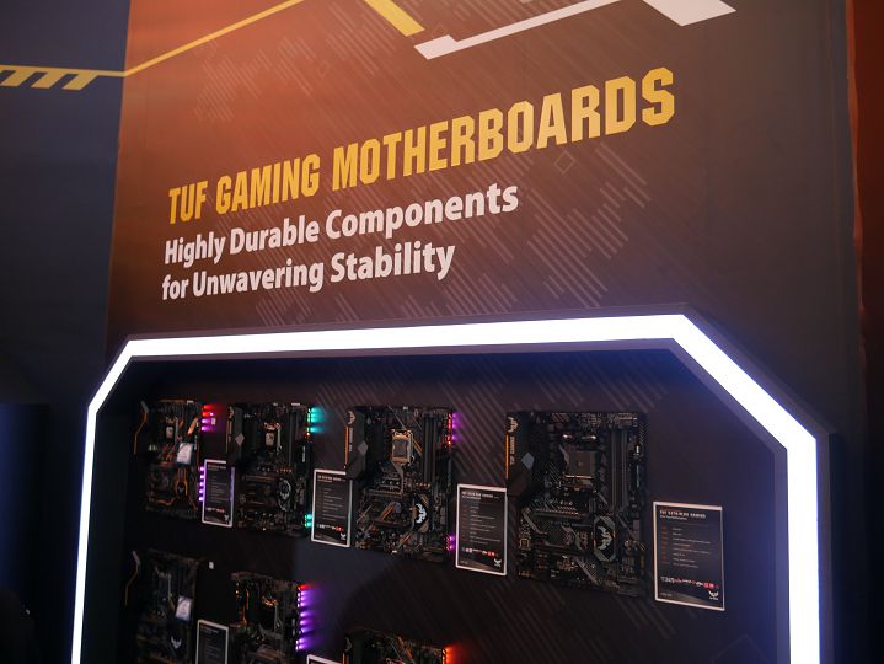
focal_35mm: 28
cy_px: 332
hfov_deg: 63.4
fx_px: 715
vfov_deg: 49.8
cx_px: 442
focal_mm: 14
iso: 800
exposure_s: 1/125
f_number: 3.5
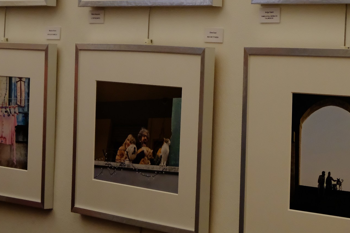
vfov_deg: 8.8
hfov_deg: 13.2
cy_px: 24
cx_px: 124
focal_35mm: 156
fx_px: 1516
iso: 3200
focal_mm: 55
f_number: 4
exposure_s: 1/58
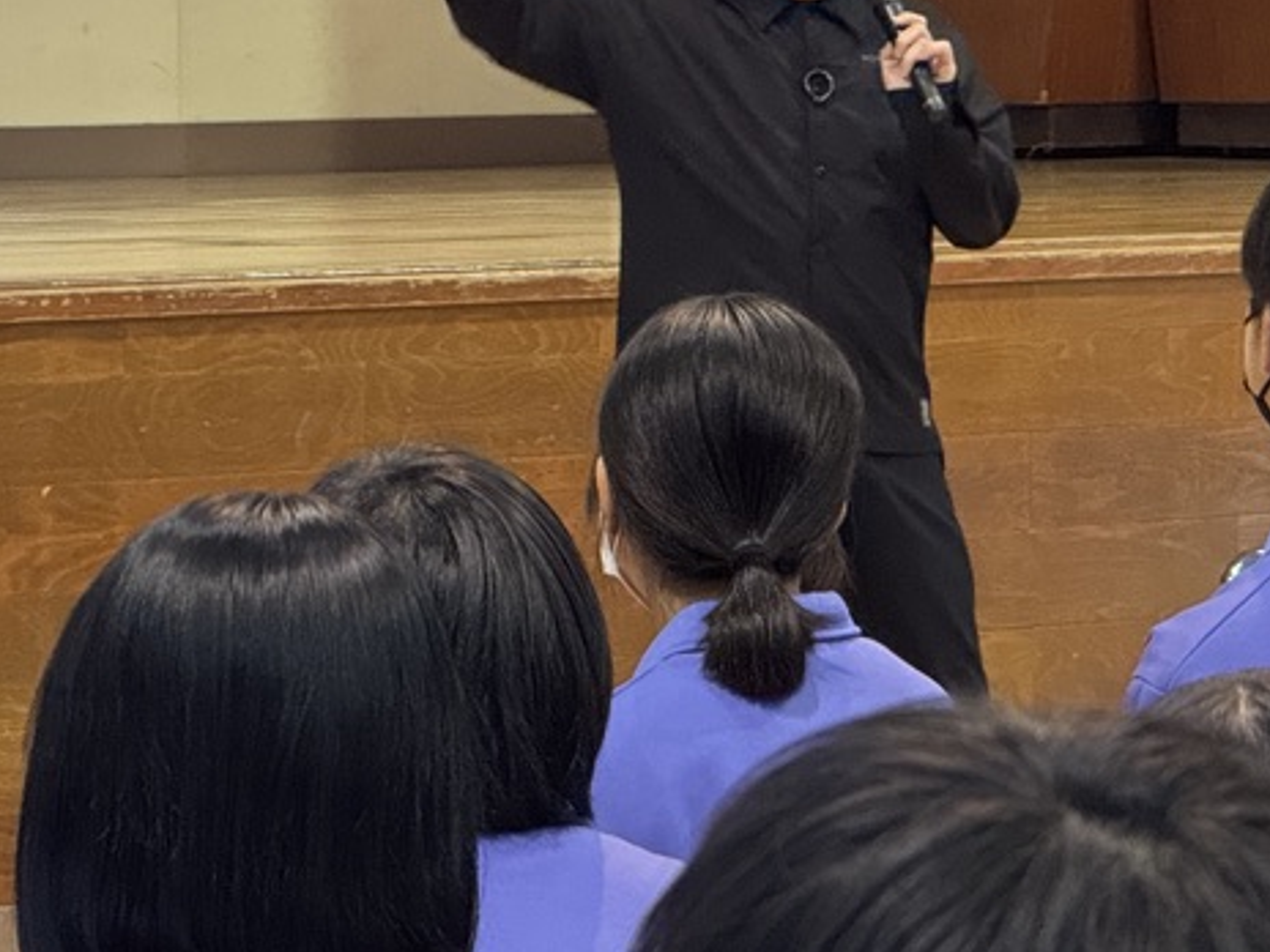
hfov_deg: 7.5
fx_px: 9722
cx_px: 679
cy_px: 241
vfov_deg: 5.6
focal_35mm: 265
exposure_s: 1/33
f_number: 2.8
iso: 800
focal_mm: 15.66
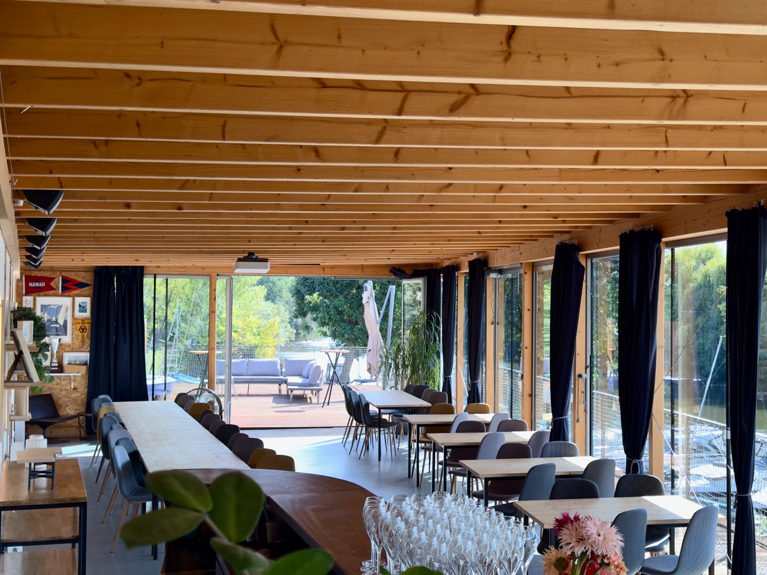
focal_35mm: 36
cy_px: 288
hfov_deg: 51.4
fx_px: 798
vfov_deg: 39.7
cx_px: 384
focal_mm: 6.76
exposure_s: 1/646
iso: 125
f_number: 1.78
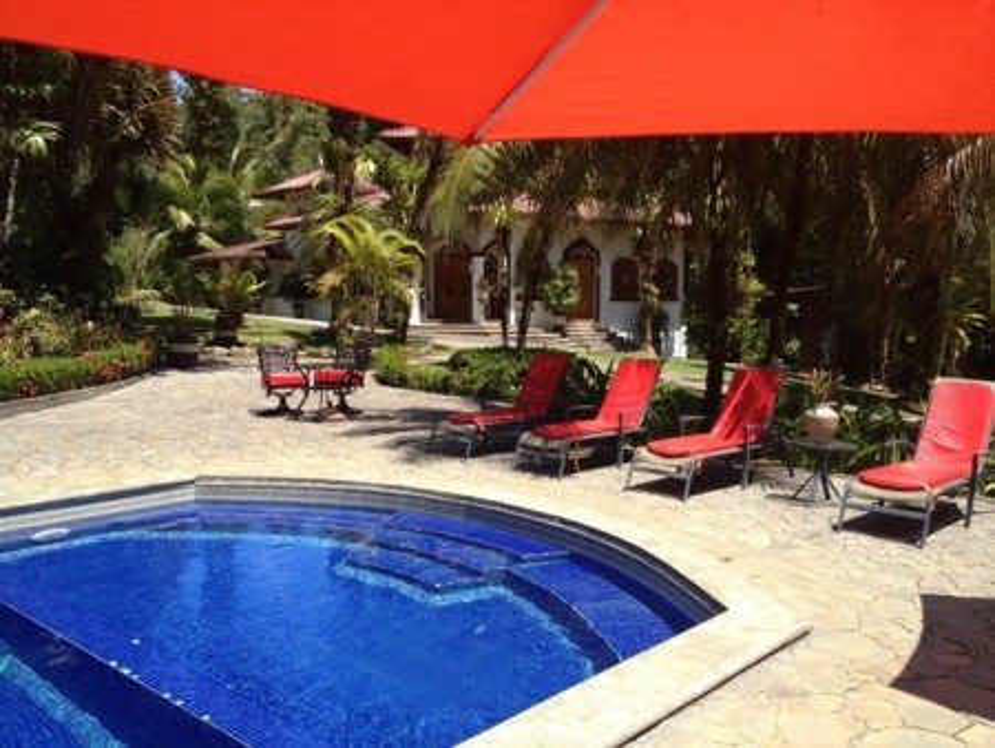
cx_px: 498
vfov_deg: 40.7
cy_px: 374
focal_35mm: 35
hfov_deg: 52.6
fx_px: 1007
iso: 50
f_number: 2.4
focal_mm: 4.28
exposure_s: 1/986
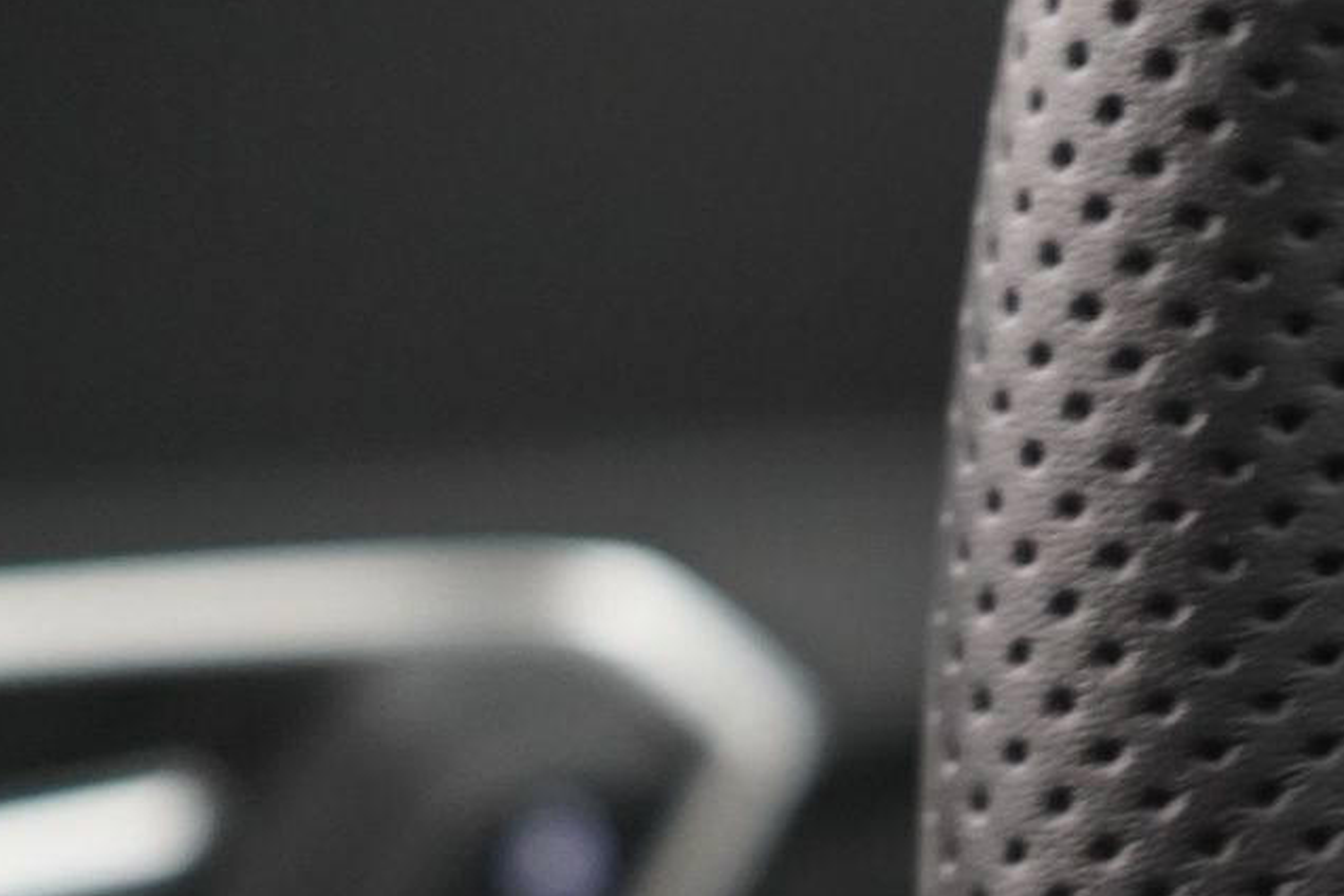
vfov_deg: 12.3
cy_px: 941
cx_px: 2396
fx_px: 4106
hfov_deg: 15.9
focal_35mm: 110
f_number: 3.5
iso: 2000
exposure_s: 1/30
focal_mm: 28
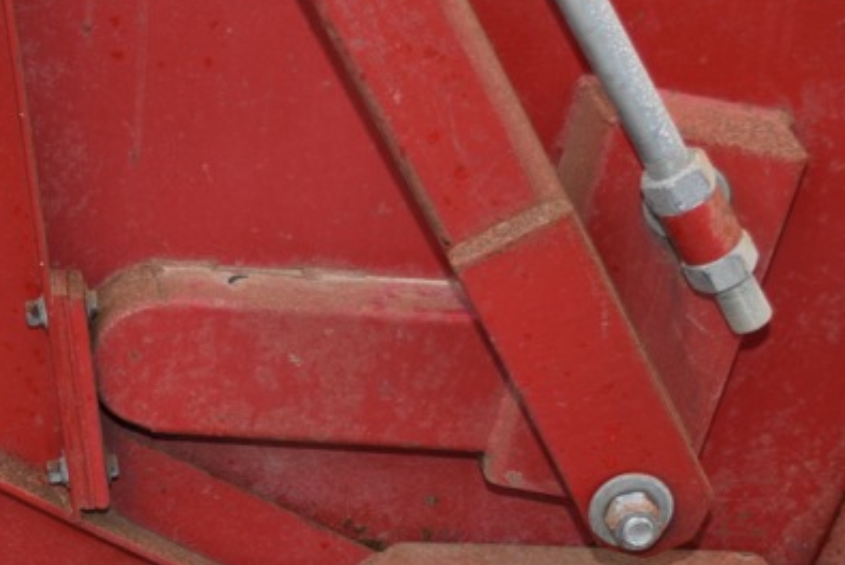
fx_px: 3030
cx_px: -154
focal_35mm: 129
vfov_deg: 10.5
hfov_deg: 15.3
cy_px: 615
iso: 180
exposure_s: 1/125
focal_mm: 34
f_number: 5.6
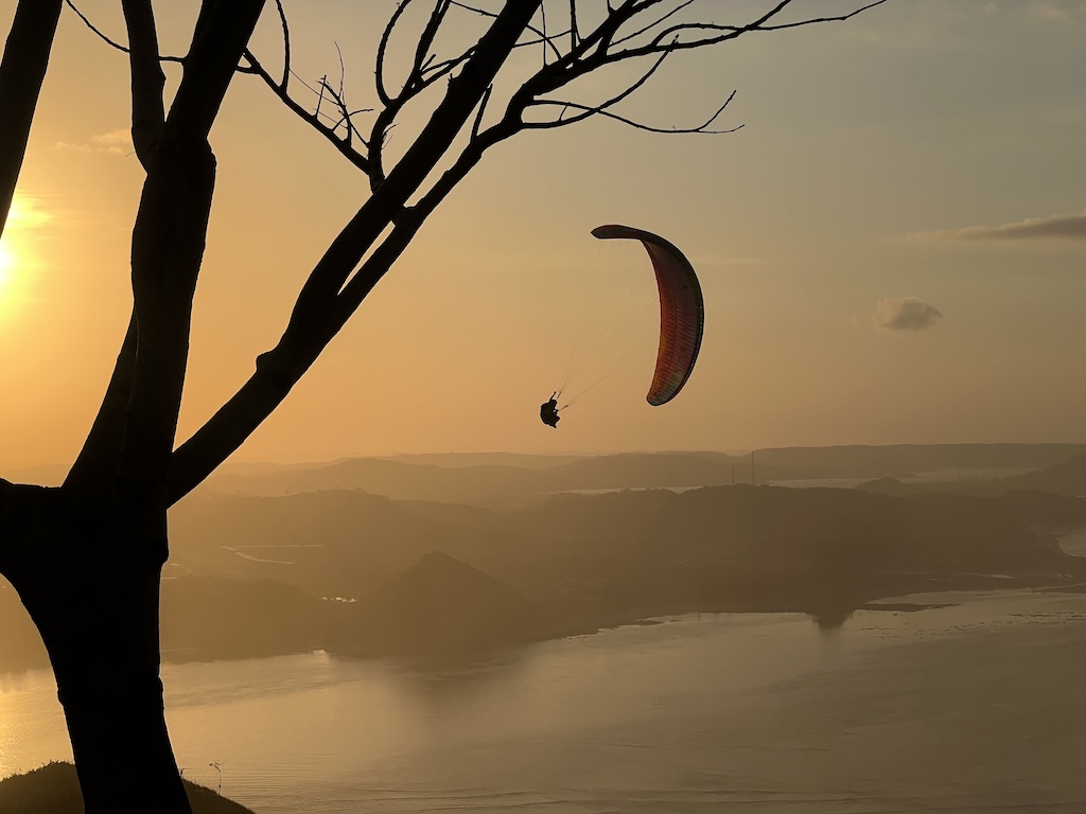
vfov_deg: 19.1
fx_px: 2416
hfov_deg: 25.3
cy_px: 407
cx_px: 543
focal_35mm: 77
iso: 32
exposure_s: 1/1727
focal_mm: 9
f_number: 2.8
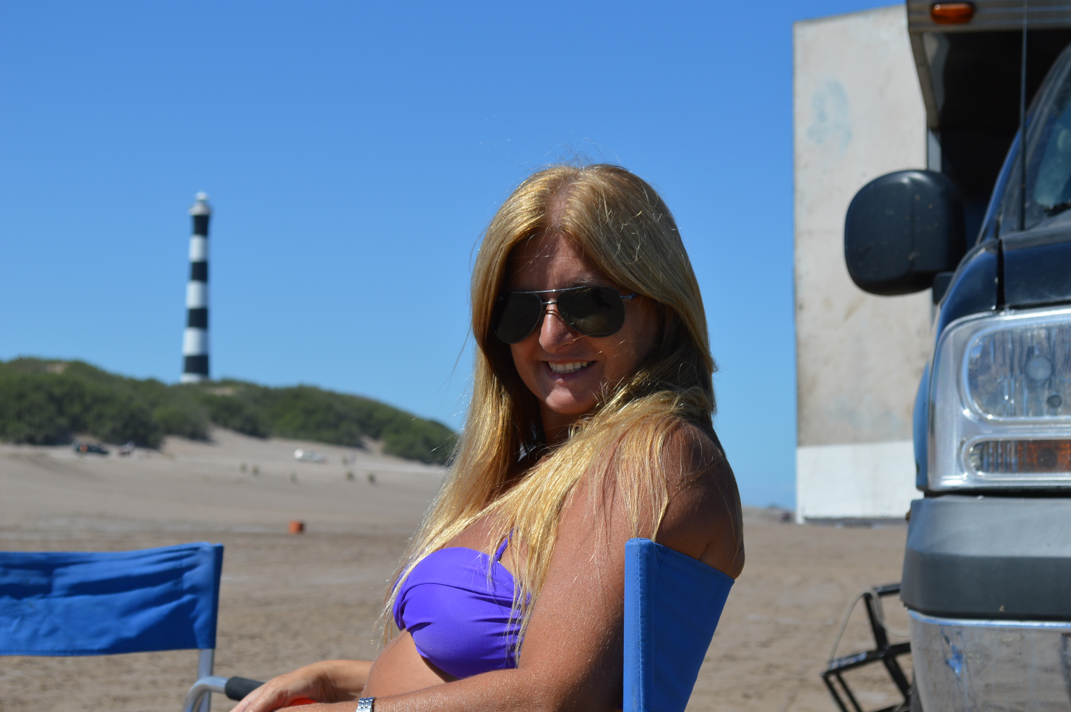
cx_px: 541
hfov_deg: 24.3
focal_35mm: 84
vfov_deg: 16.3
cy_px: 359
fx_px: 2482
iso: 100
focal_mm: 55
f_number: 7.1
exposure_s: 1/400
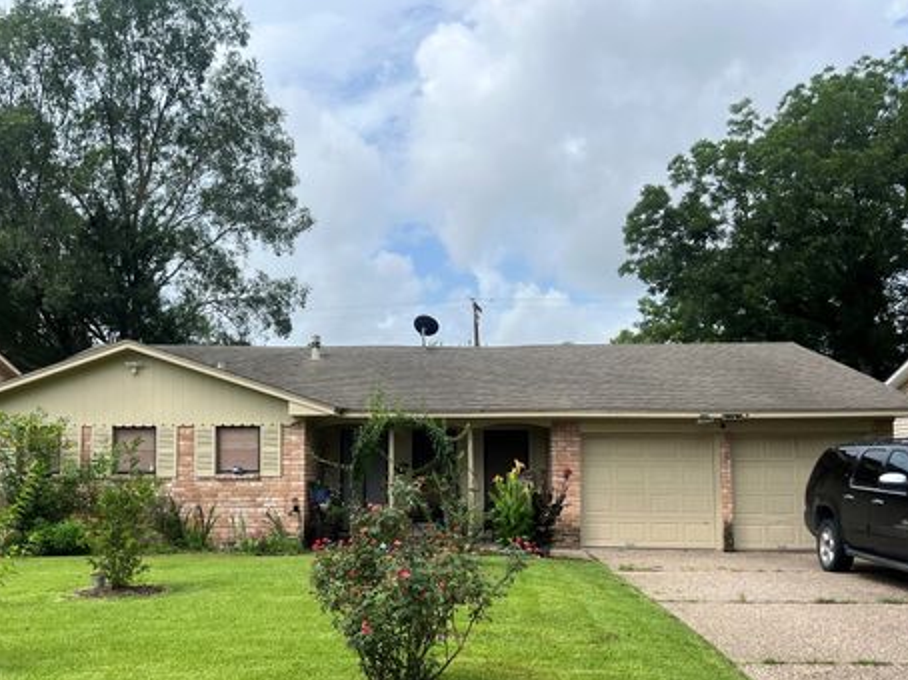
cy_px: 439
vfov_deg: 41.3
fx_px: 891
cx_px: 412
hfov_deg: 53.9
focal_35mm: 34
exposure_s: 1/3460
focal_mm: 5.7
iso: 50
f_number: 1.5
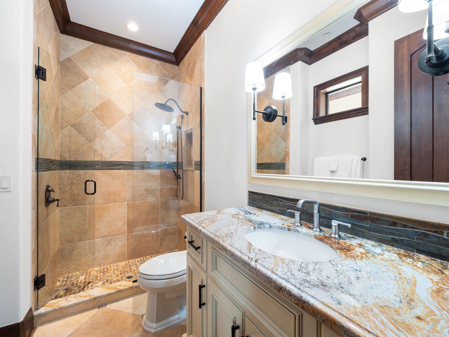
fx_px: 182
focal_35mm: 14
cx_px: 224
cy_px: 168
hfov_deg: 102.1
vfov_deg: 85.7
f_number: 7.1
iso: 200
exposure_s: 1/1.25
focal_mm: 7
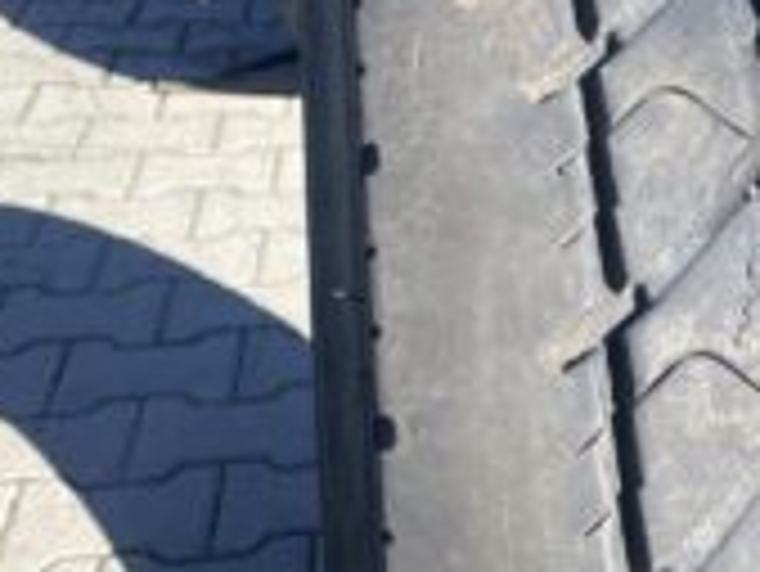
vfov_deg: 22.0
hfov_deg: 26.7
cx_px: 863
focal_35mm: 66
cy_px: 110
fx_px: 1450
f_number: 1.8
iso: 32
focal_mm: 4.25
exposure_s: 1/1053
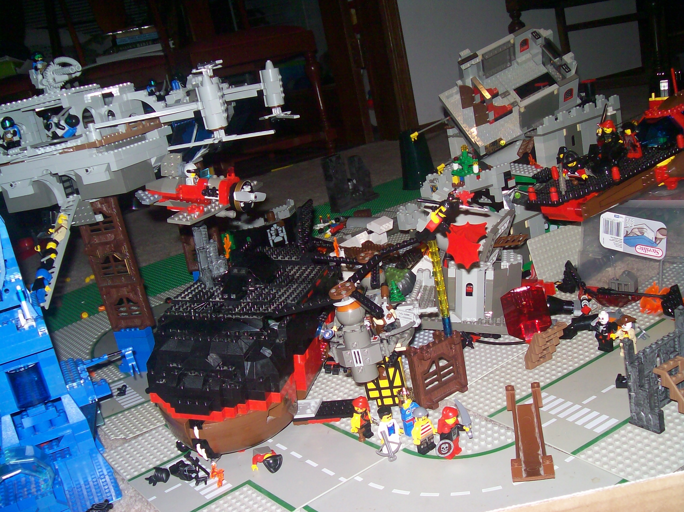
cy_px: 256
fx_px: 711
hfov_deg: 51.4
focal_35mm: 36
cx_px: 342
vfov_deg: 39.6
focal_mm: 6
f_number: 2.7
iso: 80
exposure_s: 1/128
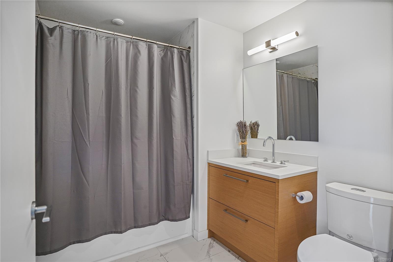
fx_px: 196
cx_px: 196
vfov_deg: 67.4
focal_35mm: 18
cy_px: 131
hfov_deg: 90.0
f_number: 2.8
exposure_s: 1/60
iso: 250
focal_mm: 18
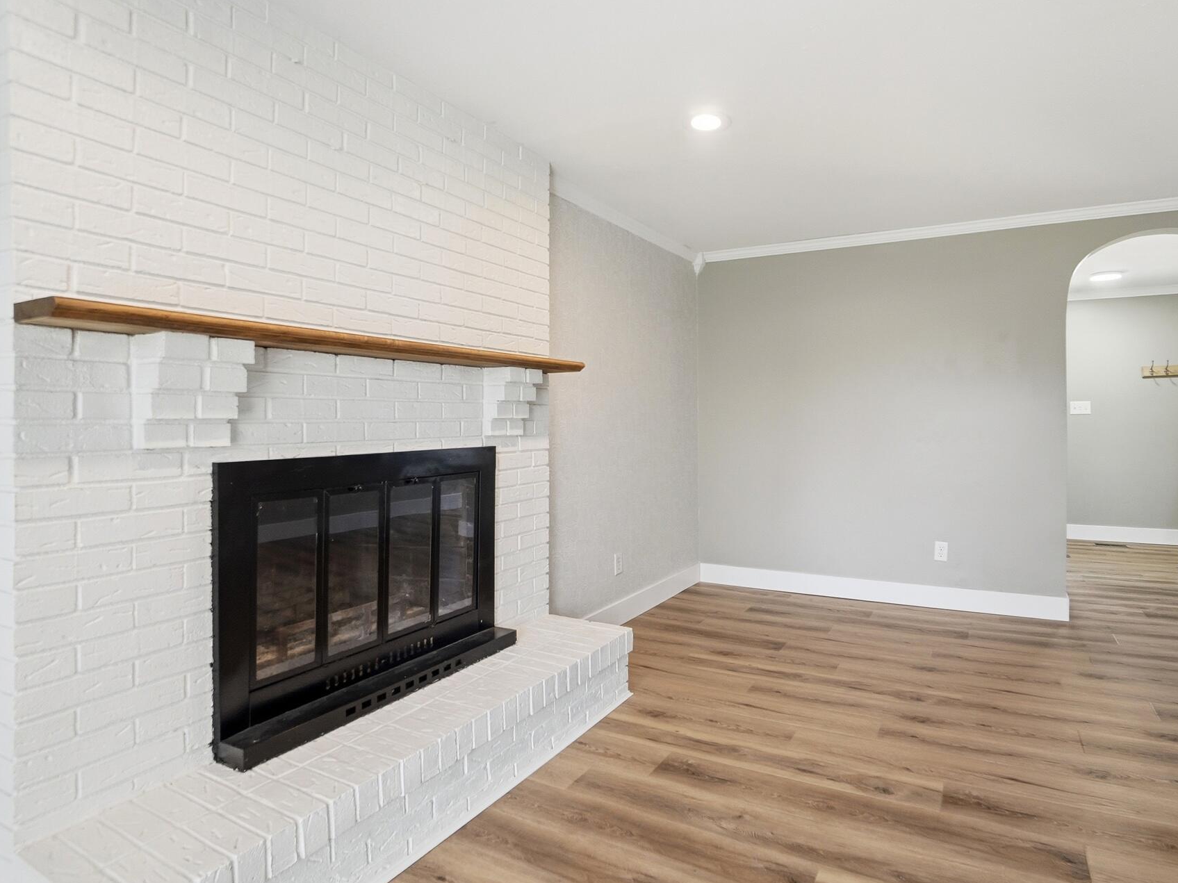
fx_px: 578
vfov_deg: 74.7
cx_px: 688
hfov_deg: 90.2
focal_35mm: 17
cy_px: 437
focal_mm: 10
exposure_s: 1/250
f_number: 4
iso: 100
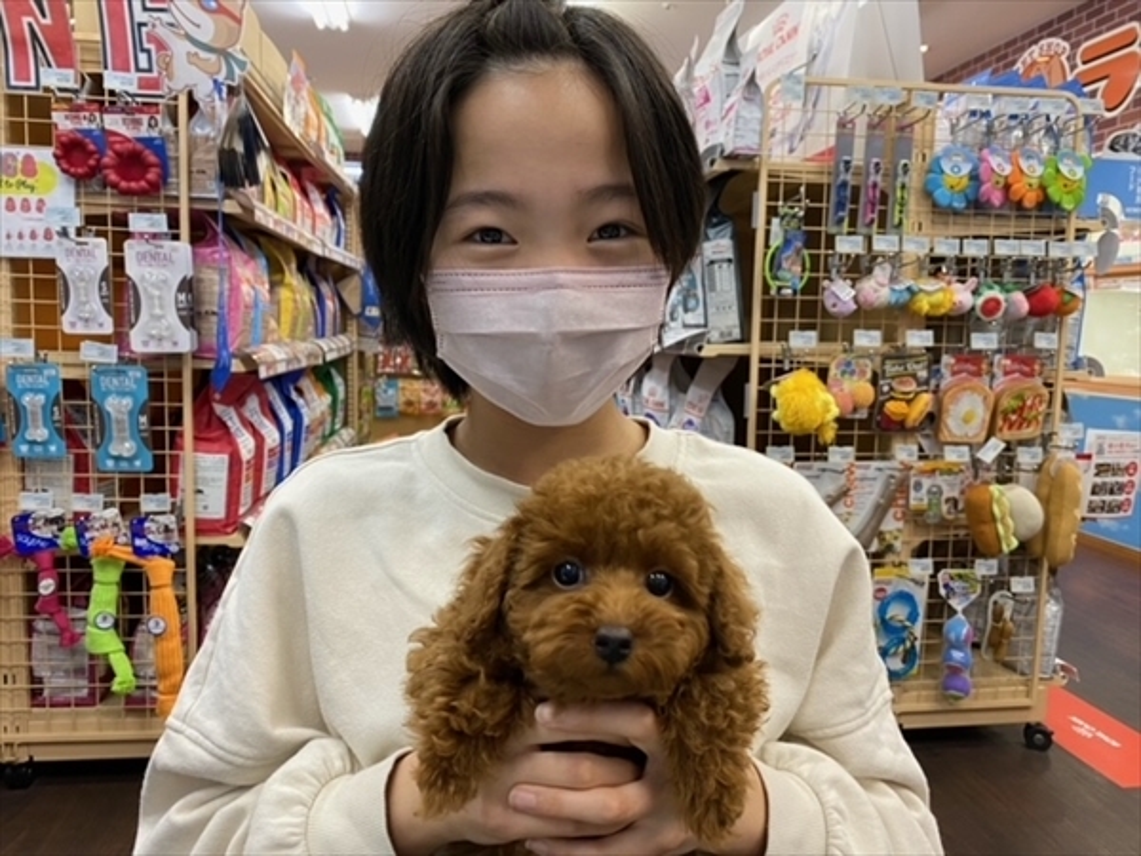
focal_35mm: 26
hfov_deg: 67.3
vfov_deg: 53.1
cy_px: 428
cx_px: 570
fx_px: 857
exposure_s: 1/60
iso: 125
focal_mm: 4.25
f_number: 1.8
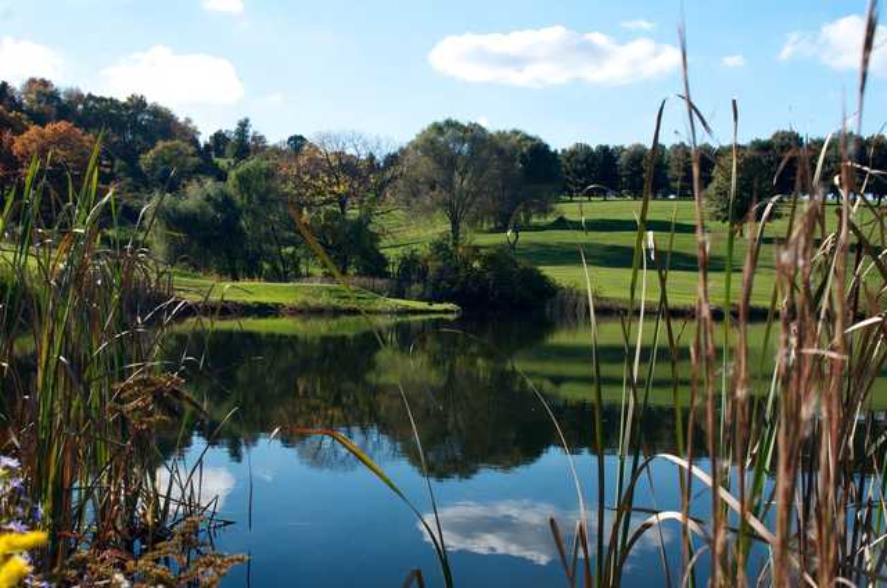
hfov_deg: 48.0
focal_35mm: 40
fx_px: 996
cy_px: 294
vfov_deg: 32.9
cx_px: 444
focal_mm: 27
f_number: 11
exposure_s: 1/40
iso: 100
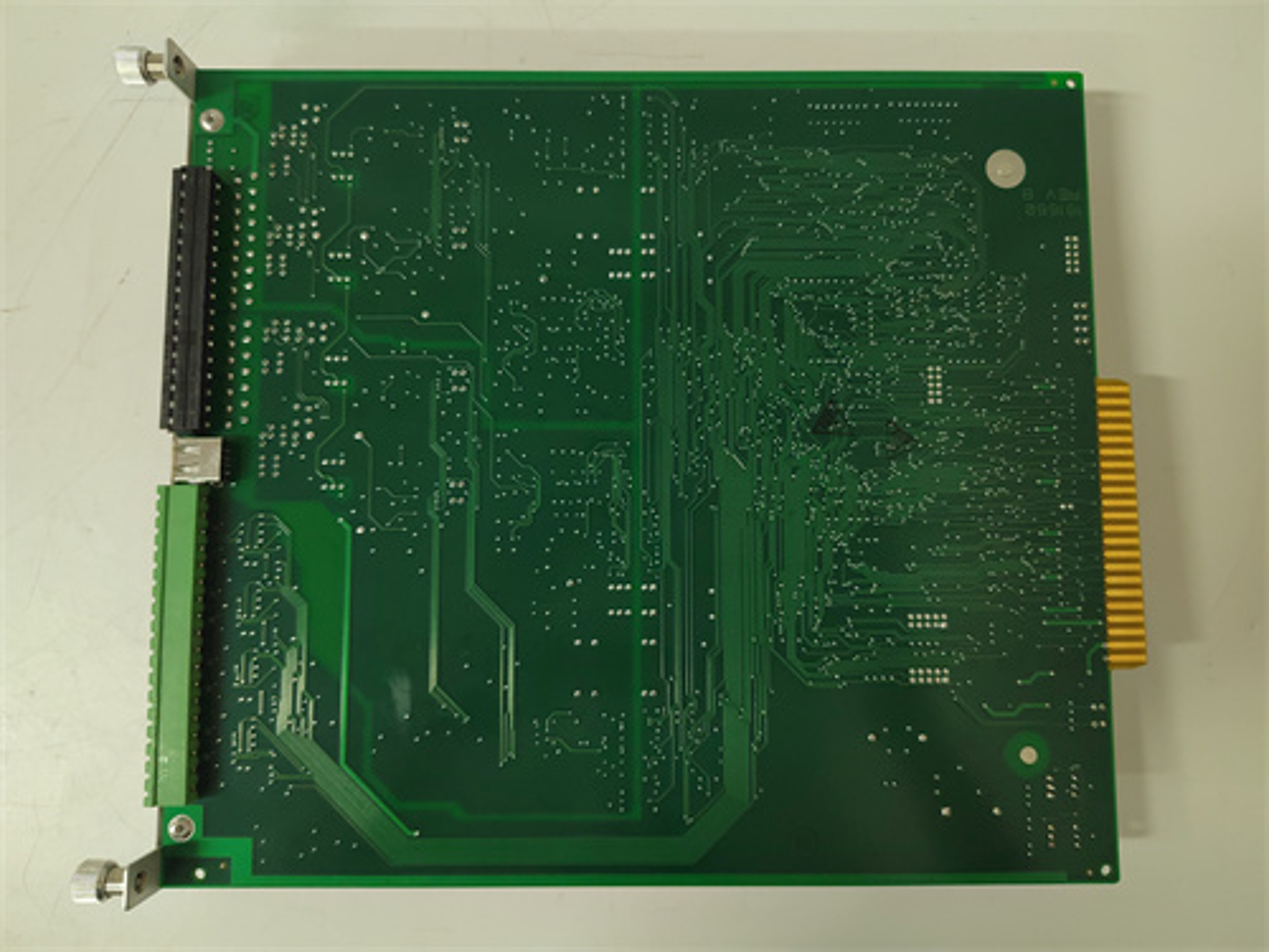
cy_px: 476
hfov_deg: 73.9
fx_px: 843
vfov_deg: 58.9
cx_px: 634
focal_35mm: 23
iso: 2678
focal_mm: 5.52
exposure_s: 1/100
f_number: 1.9
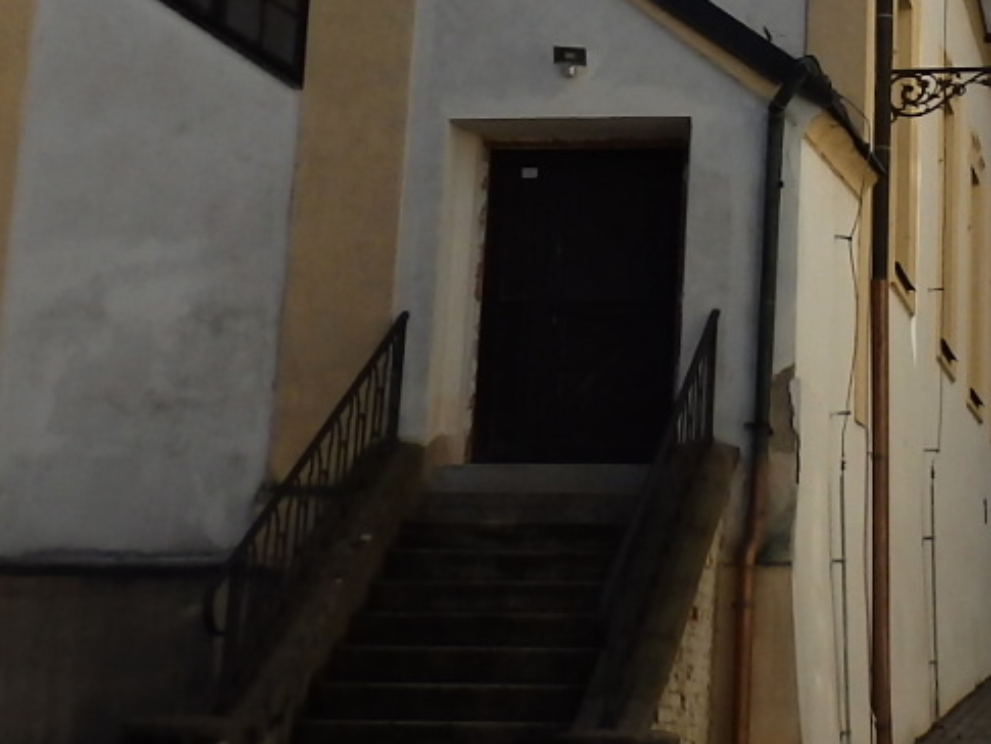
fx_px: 2835
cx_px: 1026
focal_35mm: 99
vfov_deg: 14.5
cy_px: -149
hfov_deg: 19.2
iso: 100
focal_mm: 4.5
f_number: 8.7
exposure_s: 1/200
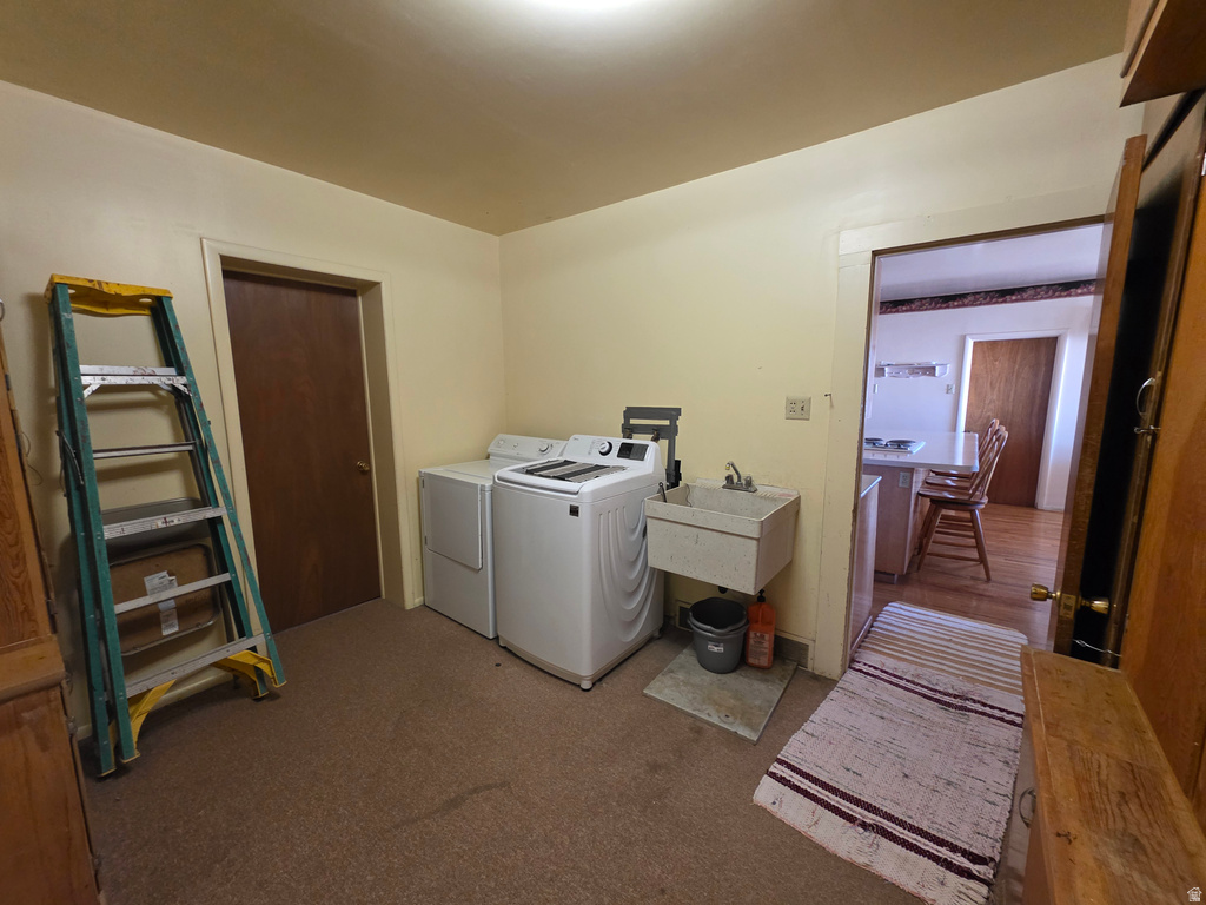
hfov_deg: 106.2
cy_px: 452
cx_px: 603
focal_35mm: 13
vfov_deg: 89.9
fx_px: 453
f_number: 1.9
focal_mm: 2.2
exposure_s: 1/60
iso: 640
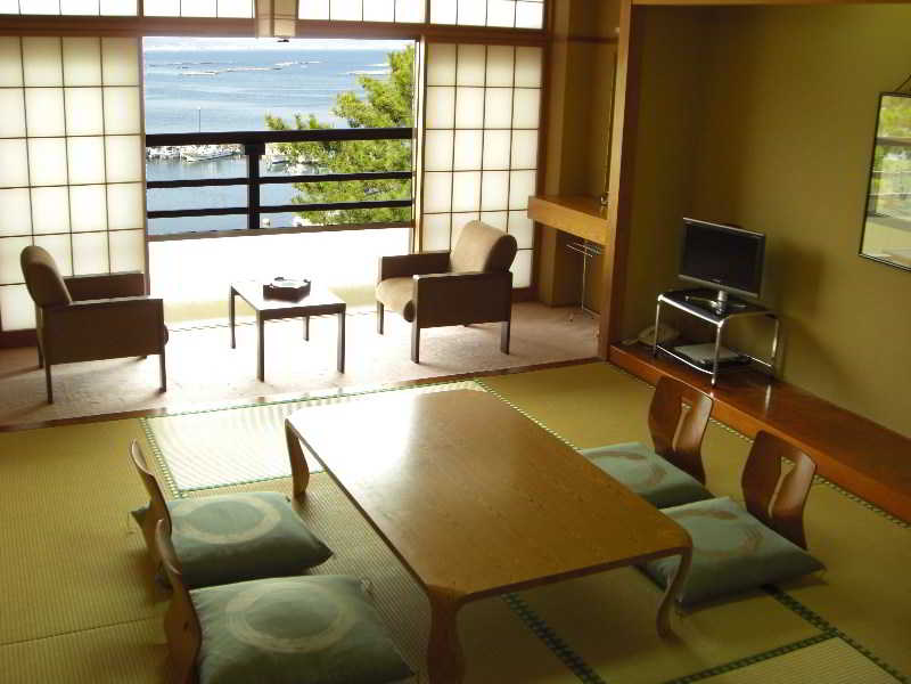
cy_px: 342
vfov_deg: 37.7
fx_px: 1000
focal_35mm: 38
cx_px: 456
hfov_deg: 49.0
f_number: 2.7
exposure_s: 1/60
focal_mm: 6.2
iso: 100
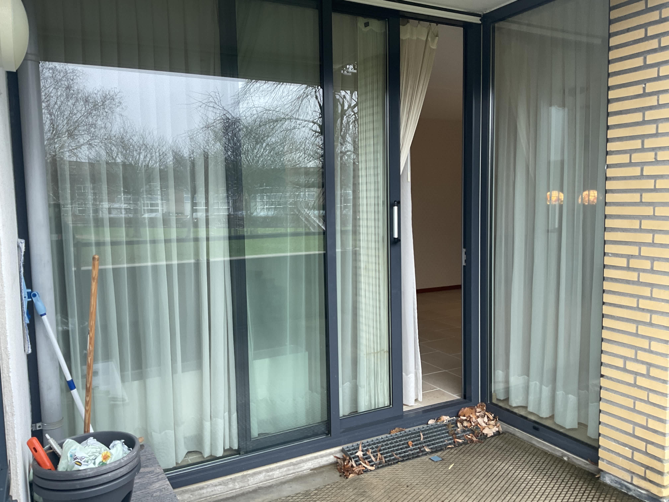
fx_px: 560
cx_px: 334
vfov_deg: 48.2
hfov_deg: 61.7
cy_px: 251
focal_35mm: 29
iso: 100
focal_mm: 3
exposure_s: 1/50
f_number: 1.8
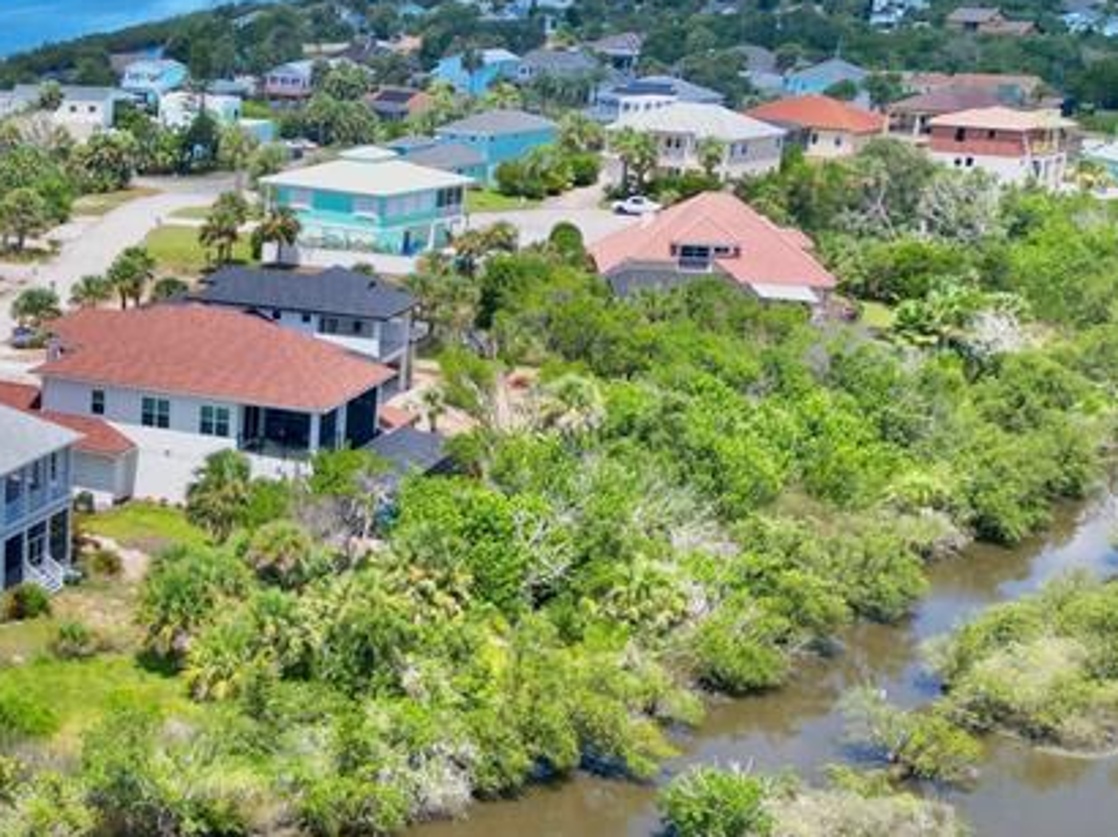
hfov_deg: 29.4
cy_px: 537
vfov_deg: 24.3
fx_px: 1937
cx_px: -71
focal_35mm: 60
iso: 120
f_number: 1.7
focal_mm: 6.72
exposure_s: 1/2500
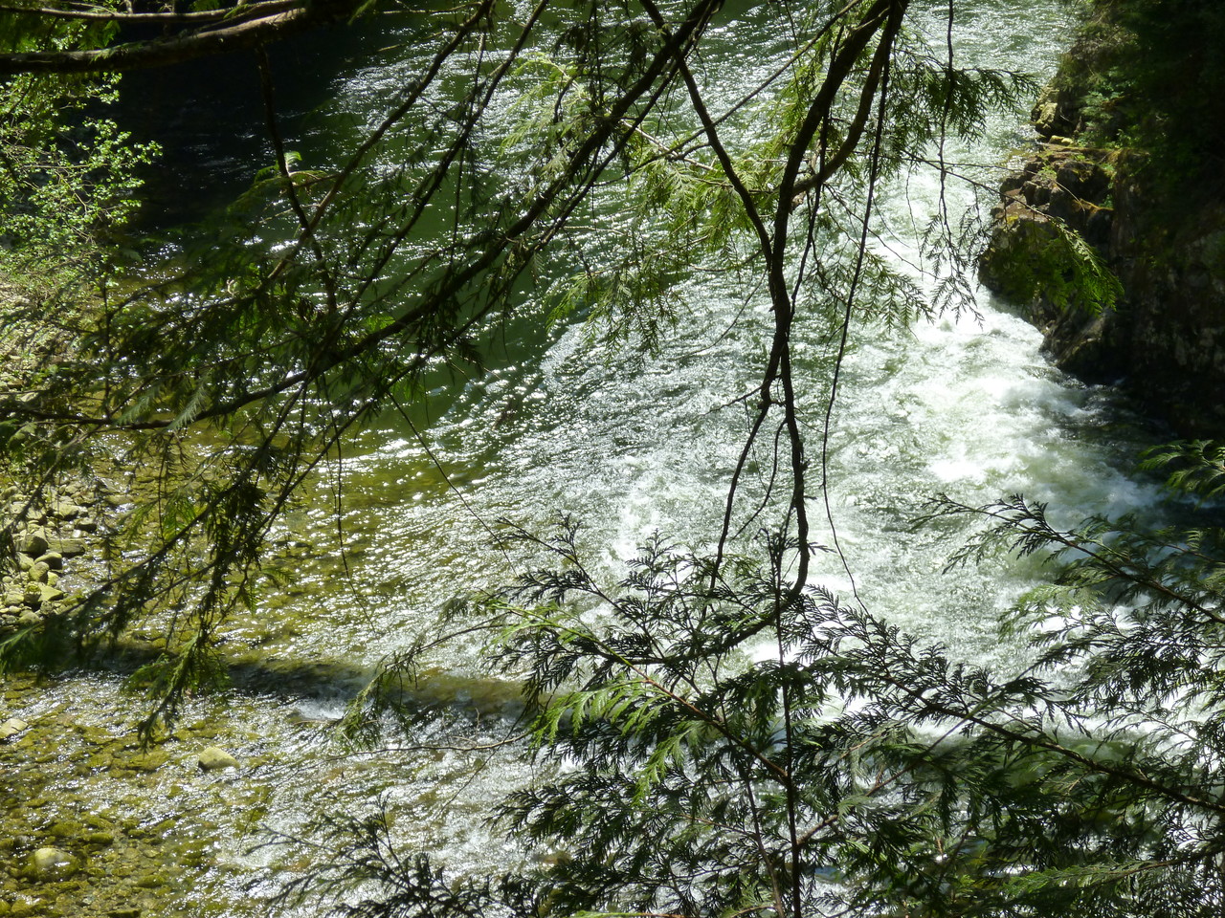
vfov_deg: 13.2
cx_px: 612
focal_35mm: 112
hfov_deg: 17.6
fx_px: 3963
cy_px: 459
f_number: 5.3
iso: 125
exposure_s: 1/160
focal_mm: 20.2
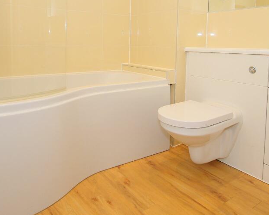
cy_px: 58
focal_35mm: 29
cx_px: 128
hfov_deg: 60.4
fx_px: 231
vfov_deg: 48.4
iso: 100
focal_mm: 9
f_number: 4
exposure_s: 1/60
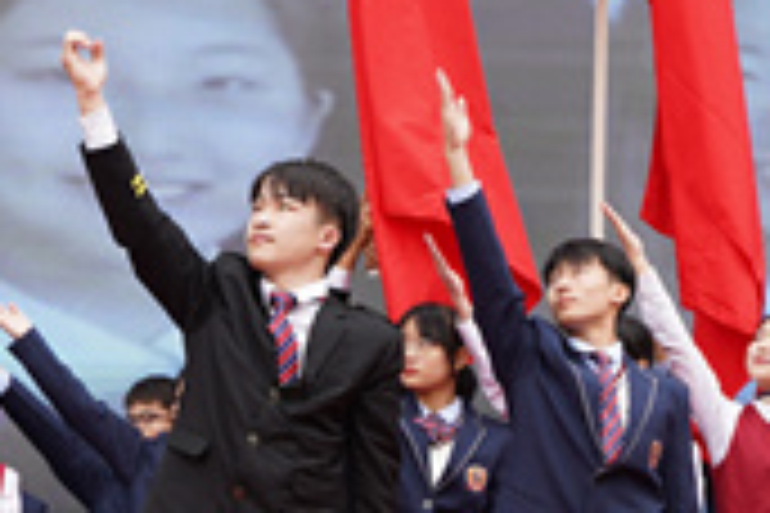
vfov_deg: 6.4
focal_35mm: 215
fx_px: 4598
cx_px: 450
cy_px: 342
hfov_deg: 9.6
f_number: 3.2
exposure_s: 1/800
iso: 160
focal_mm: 49
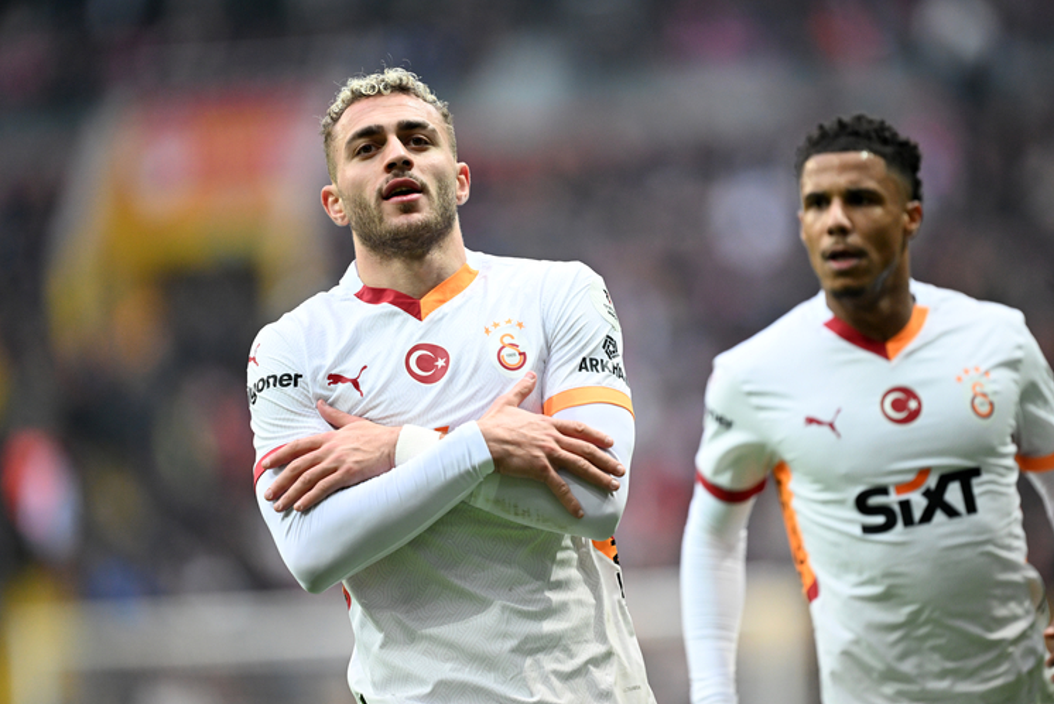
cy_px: 352
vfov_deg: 3.4
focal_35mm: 402
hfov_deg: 5.1
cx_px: 527
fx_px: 11774
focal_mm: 400
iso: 2500
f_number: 2.8
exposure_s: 1/1250
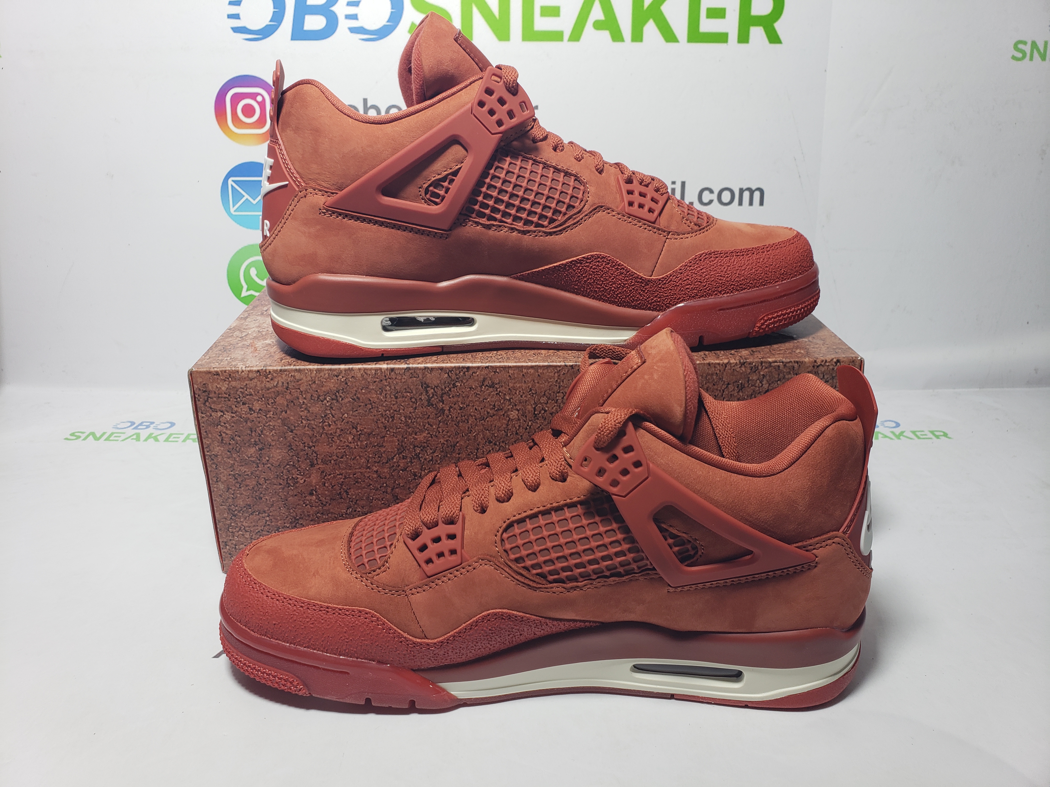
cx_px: 525
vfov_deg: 53.1
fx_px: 789
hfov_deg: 67.3
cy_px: 394
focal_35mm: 26
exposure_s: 1/126
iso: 50
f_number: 2.4
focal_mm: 4.3
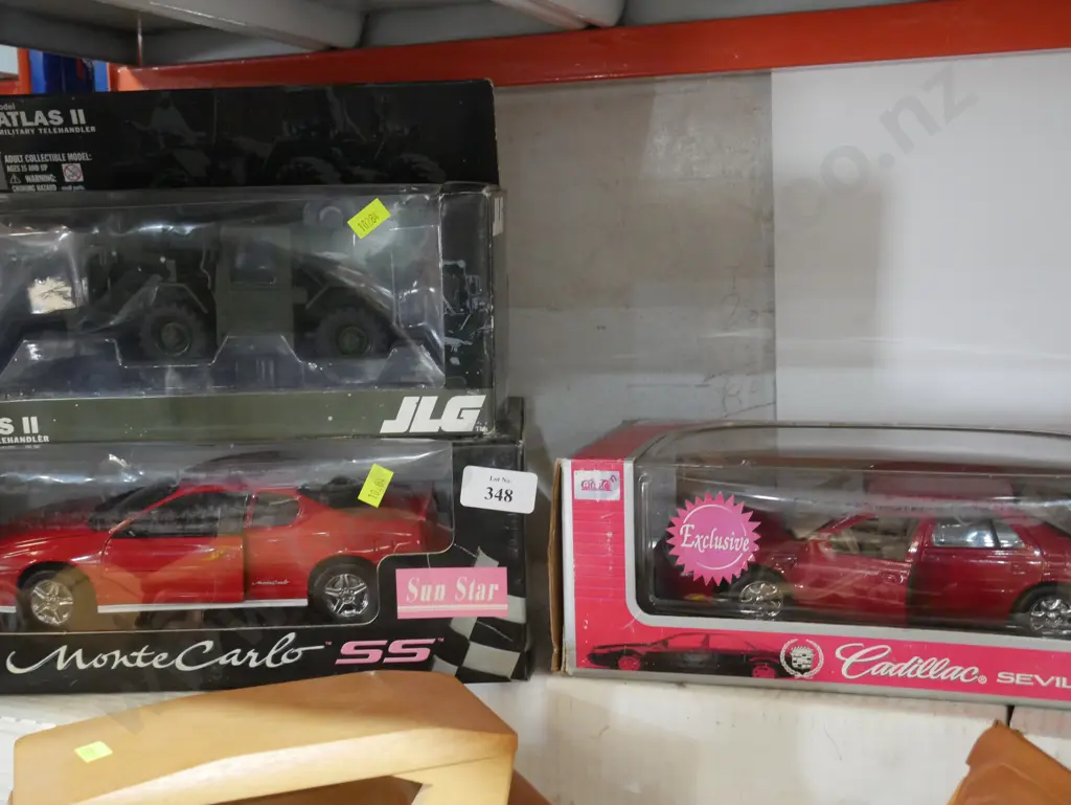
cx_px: 536
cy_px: 402
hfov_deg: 44.8
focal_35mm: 42
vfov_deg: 34.4
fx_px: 1300
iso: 3200
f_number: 4.6
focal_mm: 21
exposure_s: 1/60
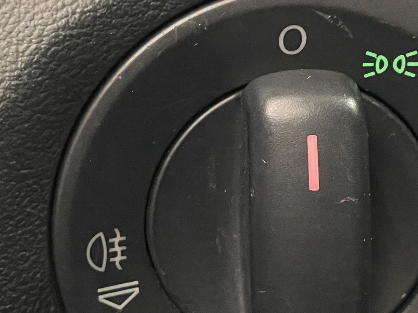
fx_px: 1848
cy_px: 257
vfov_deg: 9.7
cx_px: 324
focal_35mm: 153
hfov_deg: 12.9
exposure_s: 1/33
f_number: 2
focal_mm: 6
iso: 800
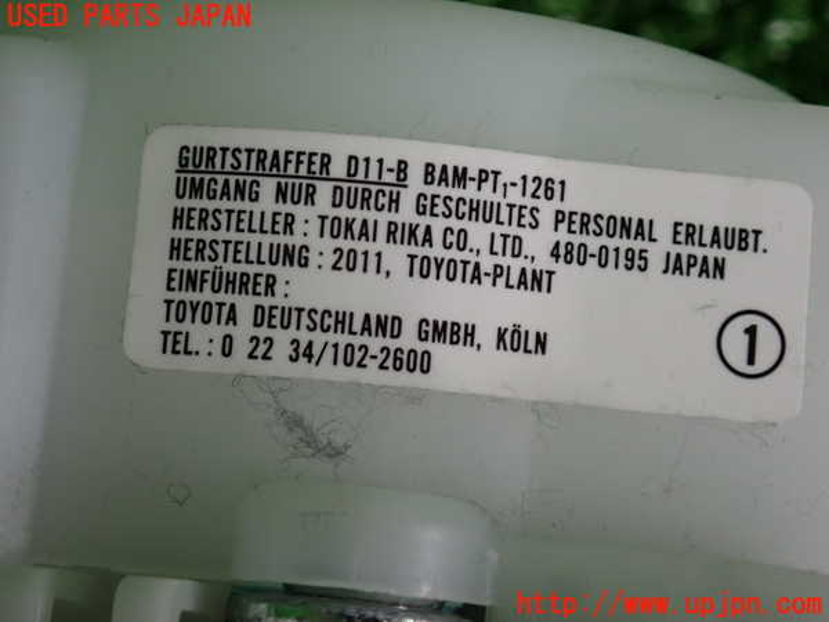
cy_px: 311
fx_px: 2395
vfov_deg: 14.8
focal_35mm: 100
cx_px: 414
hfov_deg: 19.6
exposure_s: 1/100
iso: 320
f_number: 4.9
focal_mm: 18
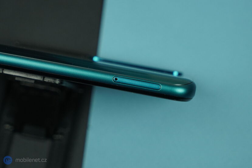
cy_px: 84
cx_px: 126
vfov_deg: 19.4
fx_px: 490
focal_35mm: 70
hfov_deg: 28.9
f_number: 5.6
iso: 2000
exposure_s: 1/500
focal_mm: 70
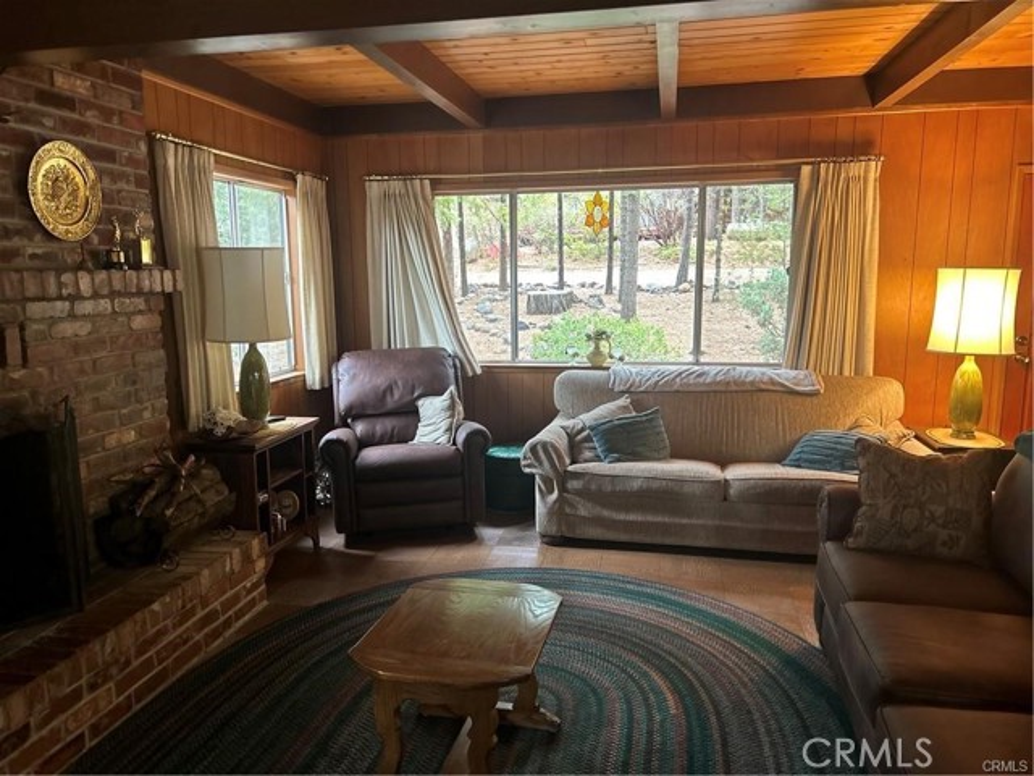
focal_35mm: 26
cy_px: 388
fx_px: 777
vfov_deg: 53.1
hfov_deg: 67.3
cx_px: 517
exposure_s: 1/60
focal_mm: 5.7
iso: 250
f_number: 1.5
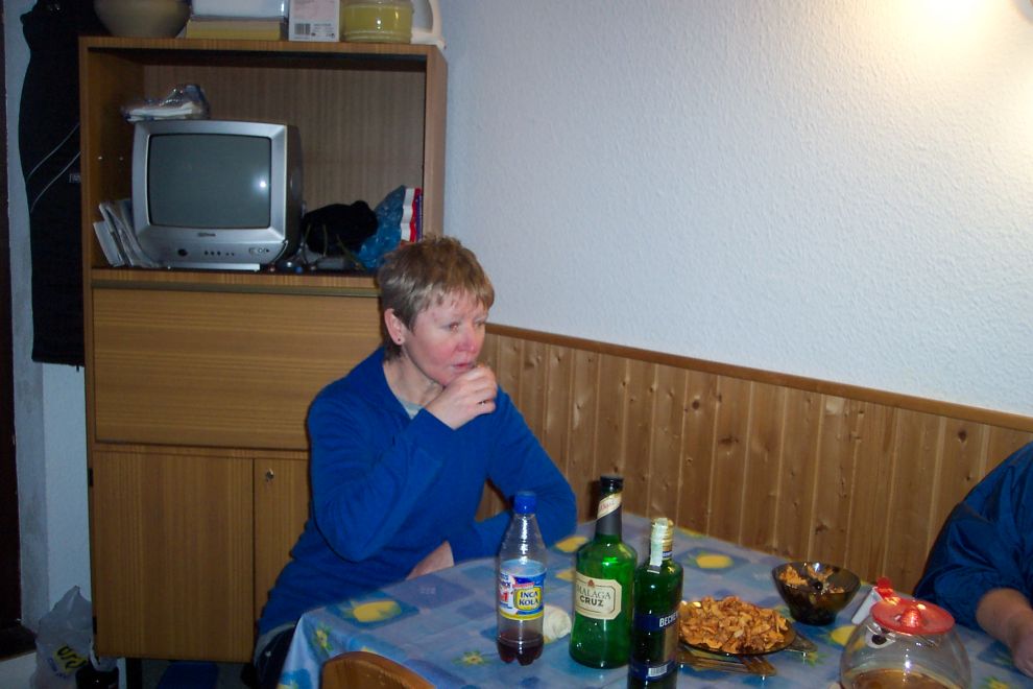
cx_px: 516
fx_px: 1090
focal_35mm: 38
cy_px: 344
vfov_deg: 35.1
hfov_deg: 50.7
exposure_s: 1/30
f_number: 2.8
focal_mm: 8
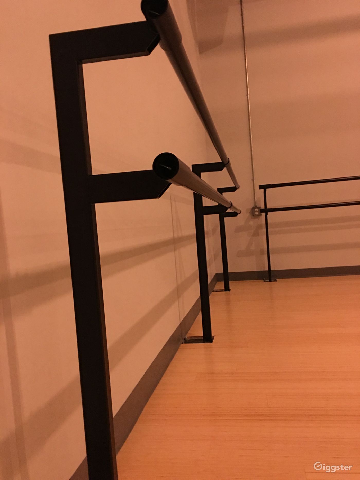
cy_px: 240
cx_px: 180
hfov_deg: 48.2
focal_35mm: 29
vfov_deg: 61.7
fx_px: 402
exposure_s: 1/4
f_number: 2.2
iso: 160
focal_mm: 4.15
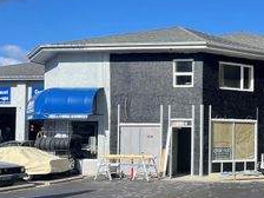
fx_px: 442
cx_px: 272
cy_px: 129
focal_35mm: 58
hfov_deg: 30.5
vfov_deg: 25.1
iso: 32
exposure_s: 1/3509
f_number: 1.6
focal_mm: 4.2
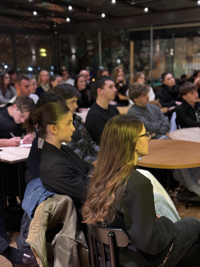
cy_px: 134
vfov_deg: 39.7
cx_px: 100
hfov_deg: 30.3
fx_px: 370
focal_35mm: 48
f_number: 1.78
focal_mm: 6.76
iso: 800
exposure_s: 1/20
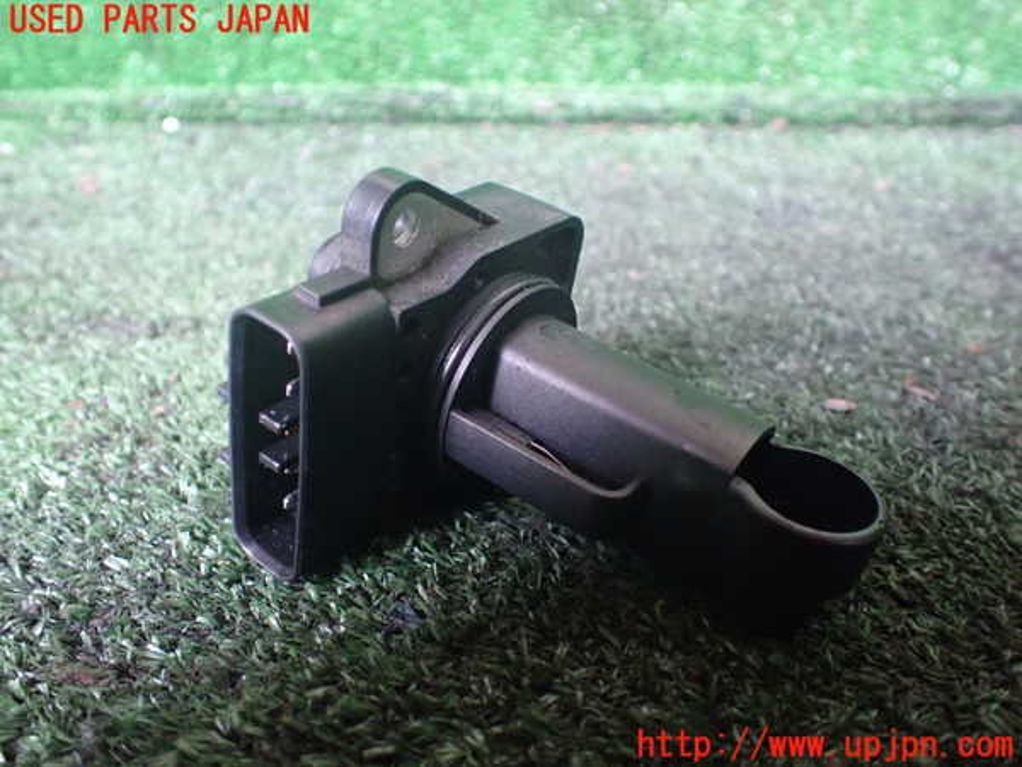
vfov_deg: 46.8
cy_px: 384
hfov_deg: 60.0
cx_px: 511
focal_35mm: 30
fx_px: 886
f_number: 2.3
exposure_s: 1/30
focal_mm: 5.4
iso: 1000
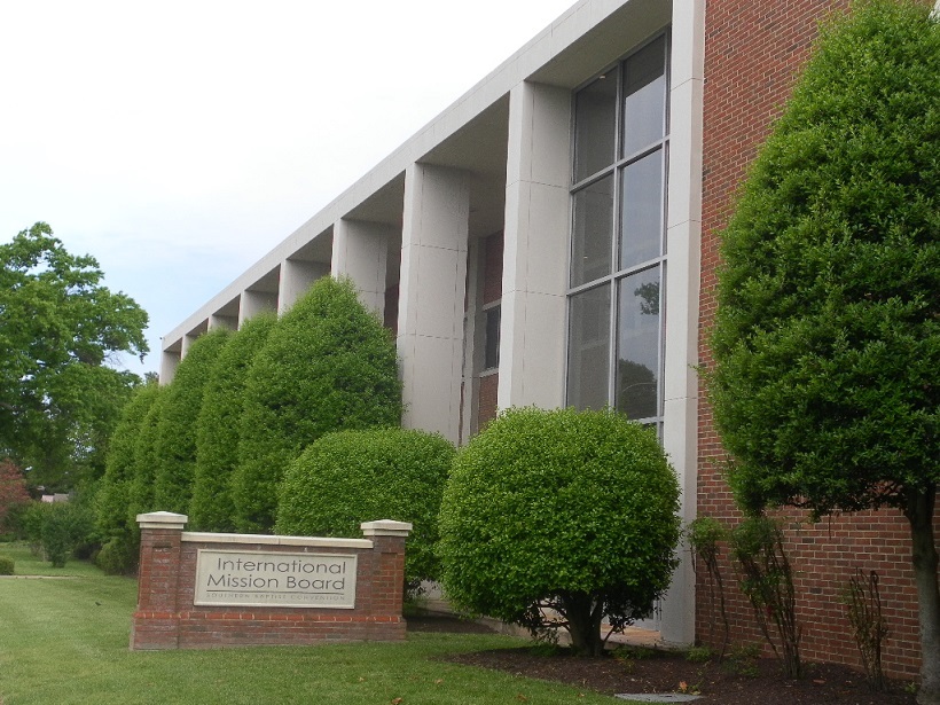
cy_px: 352
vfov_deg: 31.5
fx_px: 1249
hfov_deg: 41.2
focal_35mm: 46
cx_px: 470
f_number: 4.3
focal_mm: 8.2
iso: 80
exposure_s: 1/320
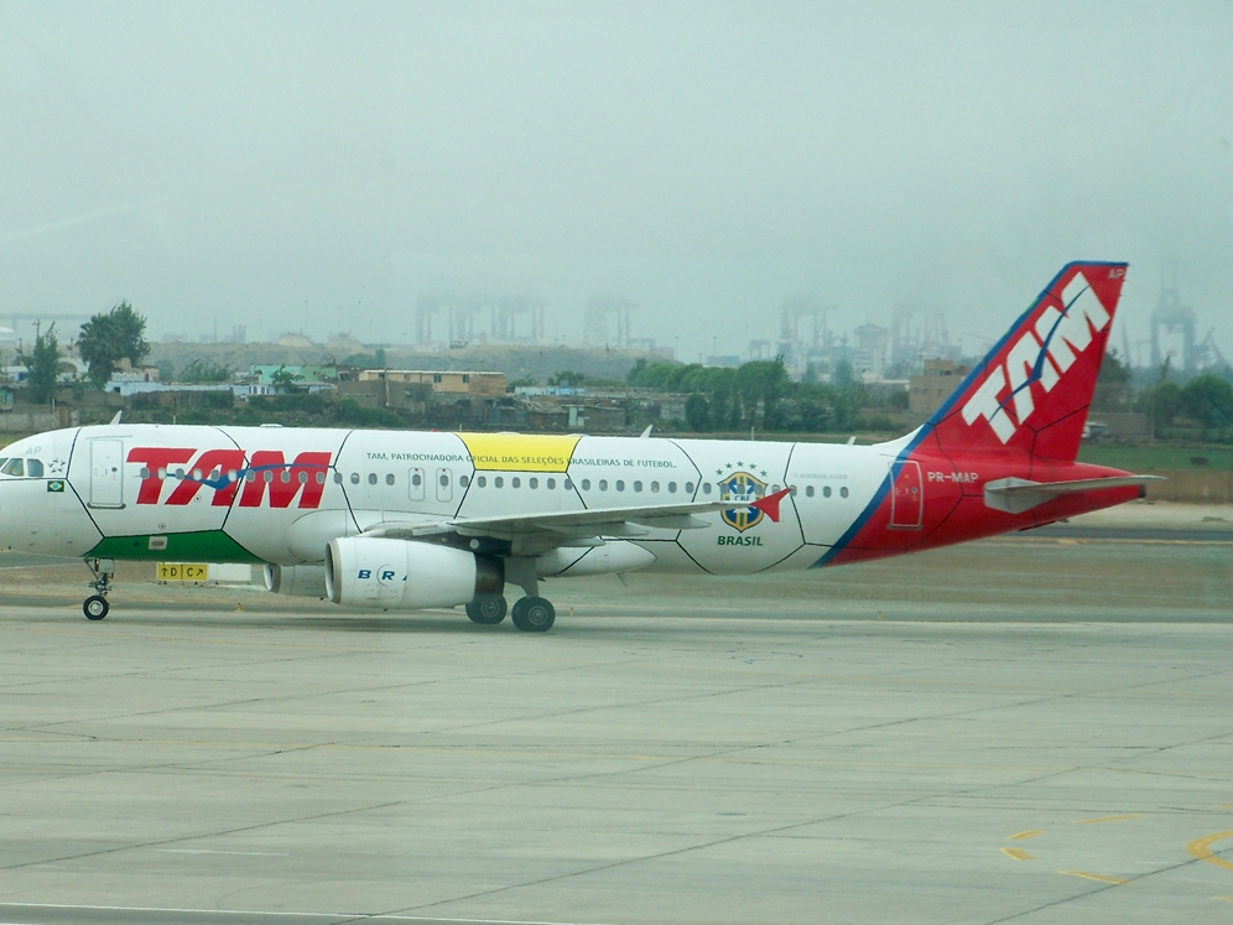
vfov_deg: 6.6
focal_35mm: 224
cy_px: 539
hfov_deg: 8.8
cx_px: 553
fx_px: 7979
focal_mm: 27.5
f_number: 3.6
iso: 64
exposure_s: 1/640
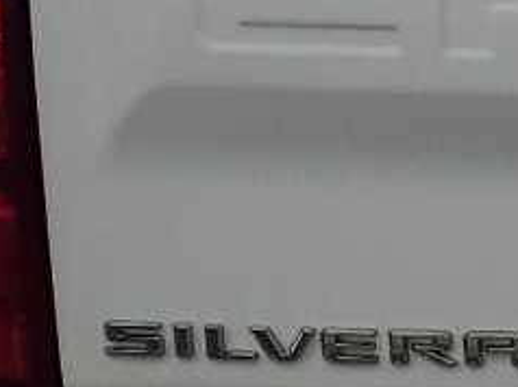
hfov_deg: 10.0
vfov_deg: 8.5
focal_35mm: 175
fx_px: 2616
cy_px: 204
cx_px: 1210
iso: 50
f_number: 1.5
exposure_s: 1/2500
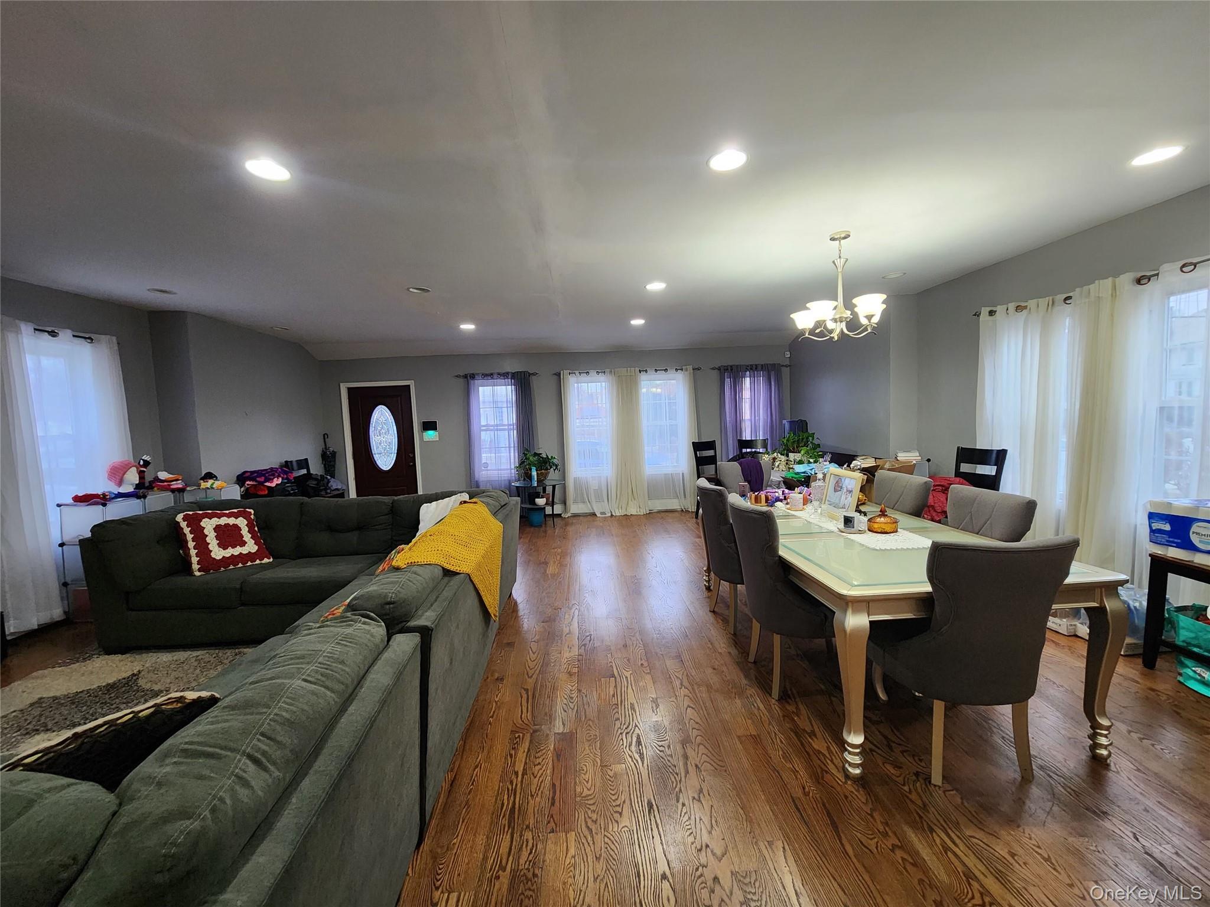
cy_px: 454
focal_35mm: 13
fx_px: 454
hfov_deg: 106.2
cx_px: 605
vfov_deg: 89.9
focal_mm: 2.2
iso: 320
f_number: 2.2
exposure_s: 1/40
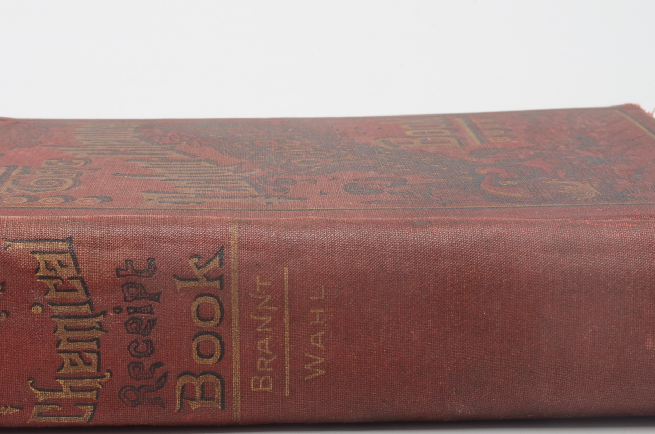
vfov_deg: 17.4
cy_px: 243
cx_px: 241
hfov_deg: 26.0
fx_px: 1416
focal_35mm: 78
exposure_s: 1/160
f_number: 22
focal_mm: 40
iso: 100
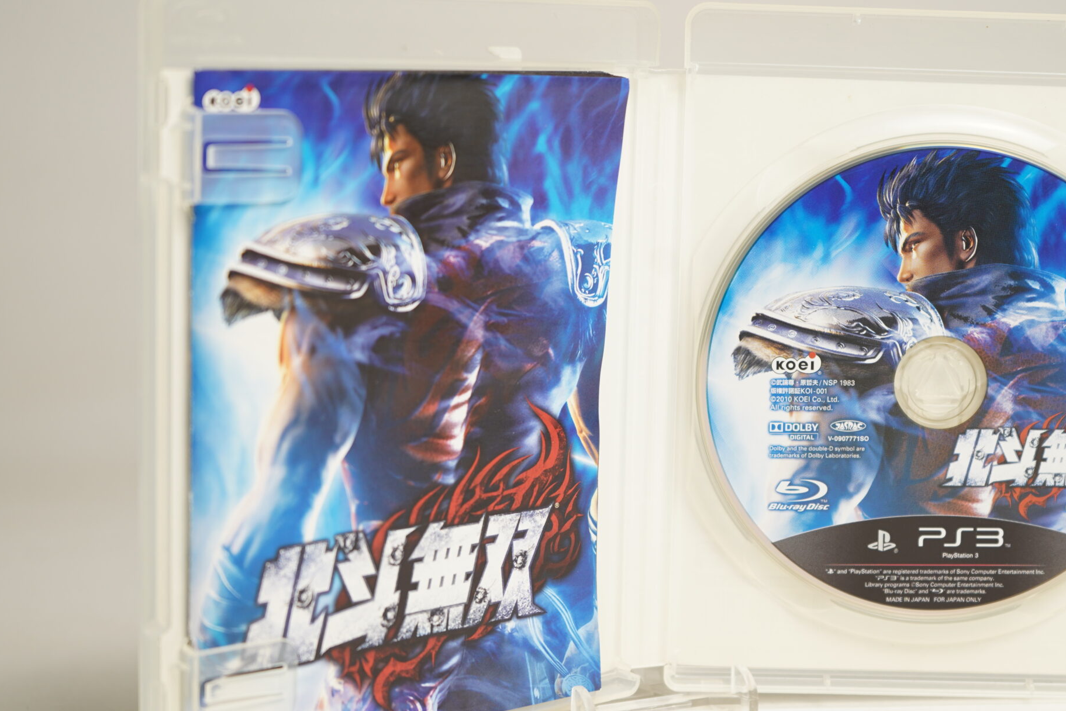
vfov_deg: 20.6
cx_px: 686
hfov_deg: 30.3
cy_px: 359
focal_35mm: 66
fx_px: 1955
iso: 160
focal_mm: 47
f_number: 4.5
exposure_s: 1/40
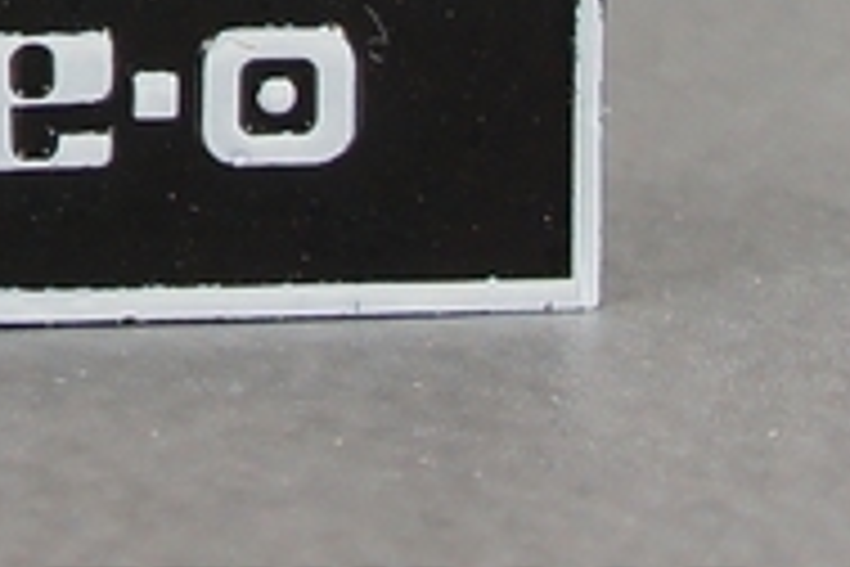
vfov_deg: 7.4
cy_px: -756
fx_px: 4132
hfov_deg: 10.5
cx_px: -1034
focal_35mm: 175
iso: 400
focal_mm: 22
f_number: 8
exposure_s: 1/60
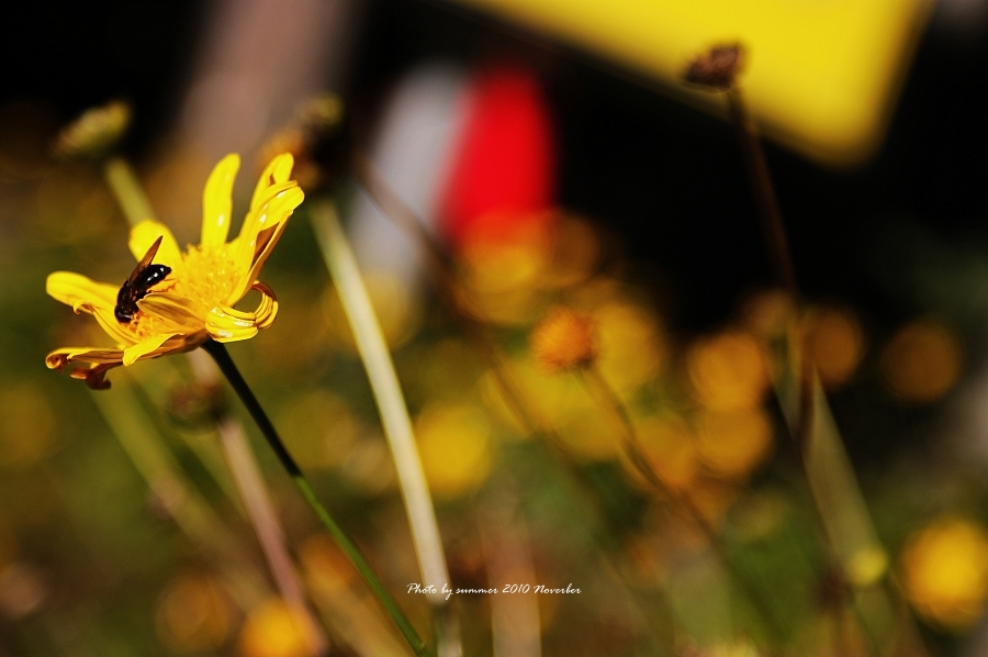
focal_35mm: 105
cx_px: 494
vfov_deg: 13.0
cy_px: 328
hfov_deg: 19.5
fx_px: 2878
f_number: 5.6
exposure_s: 1/160
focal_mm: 70
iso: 100
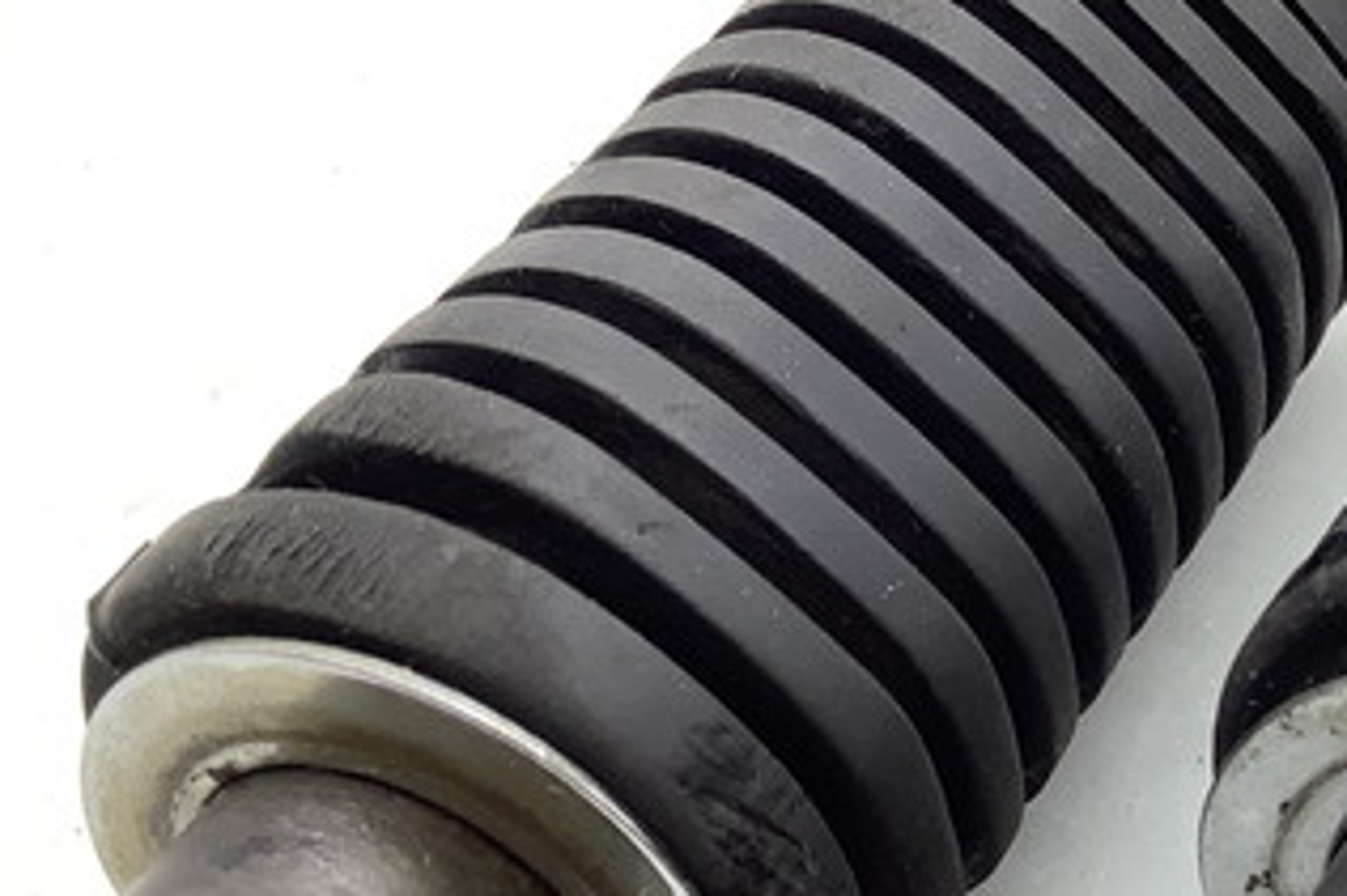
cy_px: 603
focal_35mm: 61
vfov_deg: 22.1
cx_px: 1160
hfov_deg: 31.6
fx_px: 2281
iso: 64
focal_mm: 3.3
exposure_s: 1/120
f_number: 2.4
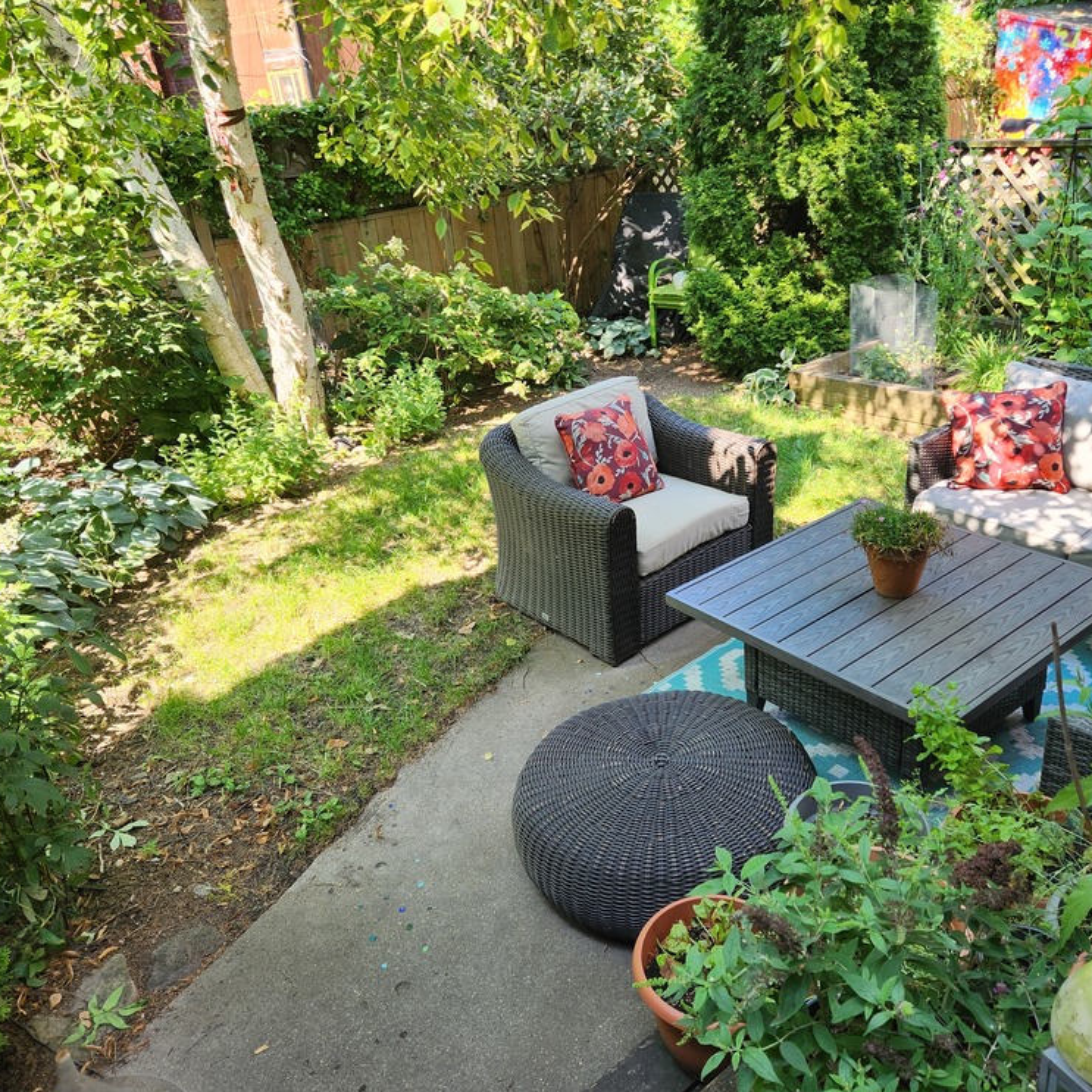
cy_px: 541
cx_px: 601
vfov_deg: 57.3
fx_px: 999
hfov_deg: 57.2
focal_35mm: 28
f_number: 1.8
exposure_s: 1/180
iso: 40
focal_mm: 5.4
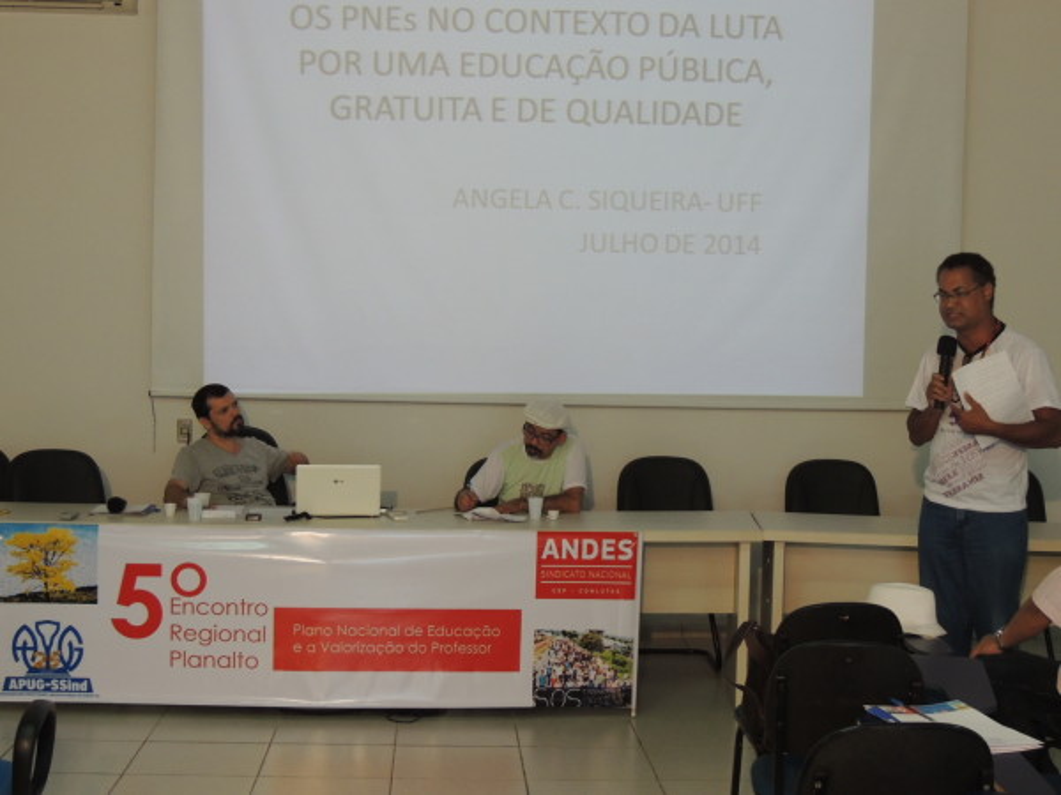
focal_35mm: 55
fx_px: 1686
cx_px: 530
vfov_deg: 26.6
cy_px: 398
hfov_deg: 34.9
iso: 400
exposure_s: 1/60
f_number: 3.7
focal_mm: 9.8
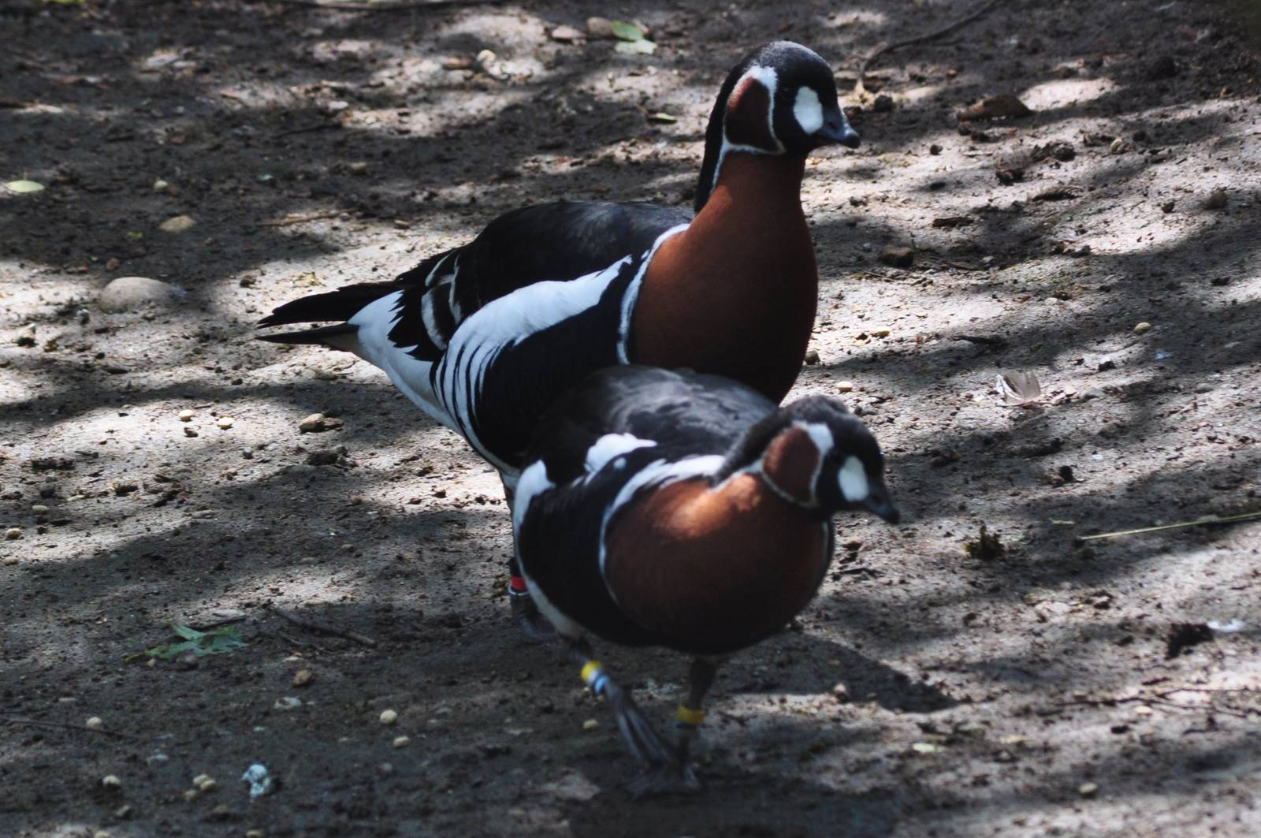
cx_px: 630
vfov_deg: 3.8
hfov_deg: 5.7
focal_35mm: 360
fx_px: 12596
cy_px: 419
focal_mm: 240
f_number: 9
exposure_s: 1/125
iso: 400
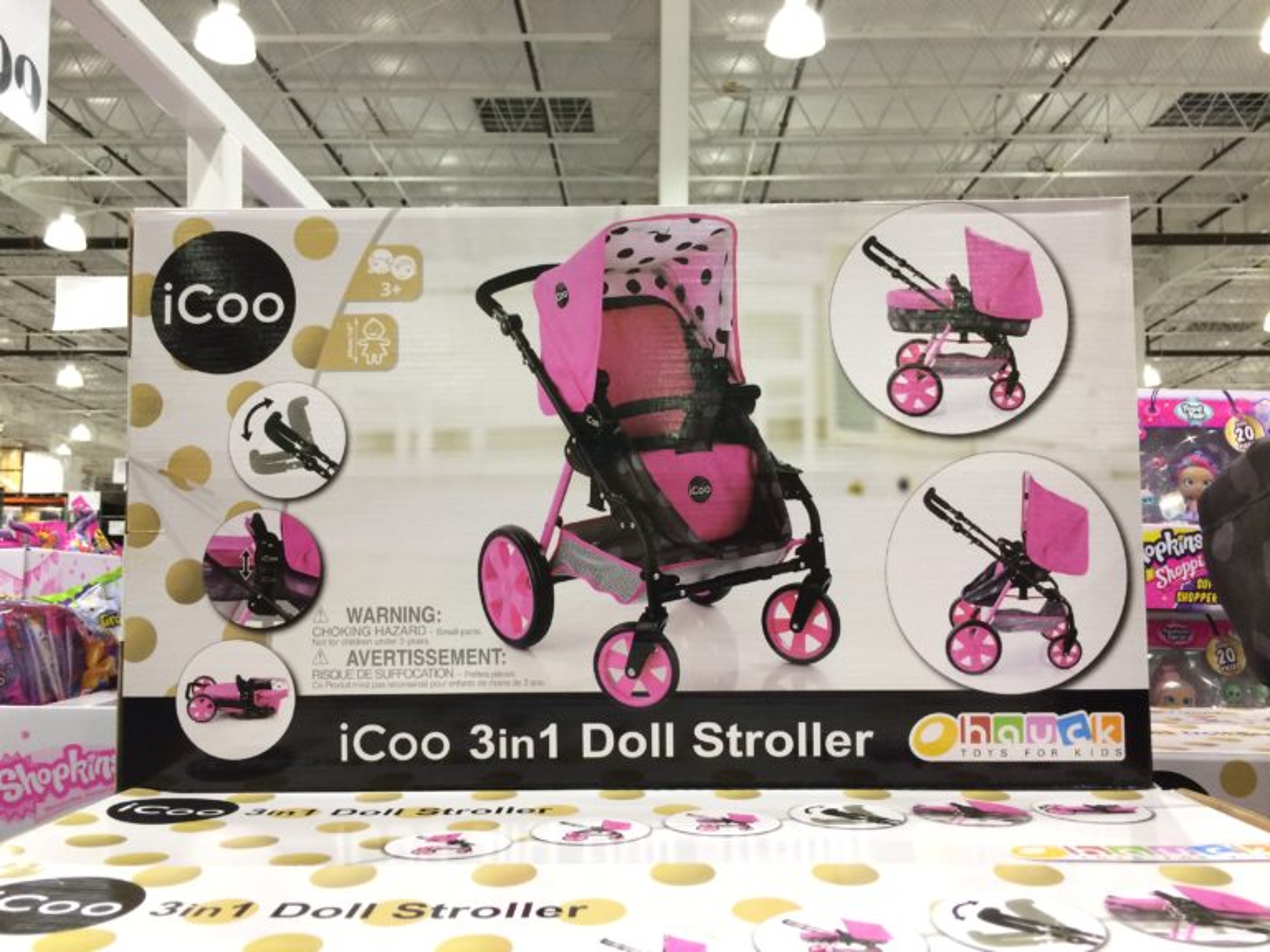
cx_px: 635
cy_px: 476
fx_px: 1064
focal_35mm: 29
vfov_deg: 48.2
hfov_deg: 61.7
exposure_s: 1/33
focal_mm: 4.15
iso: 80
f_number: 2.2
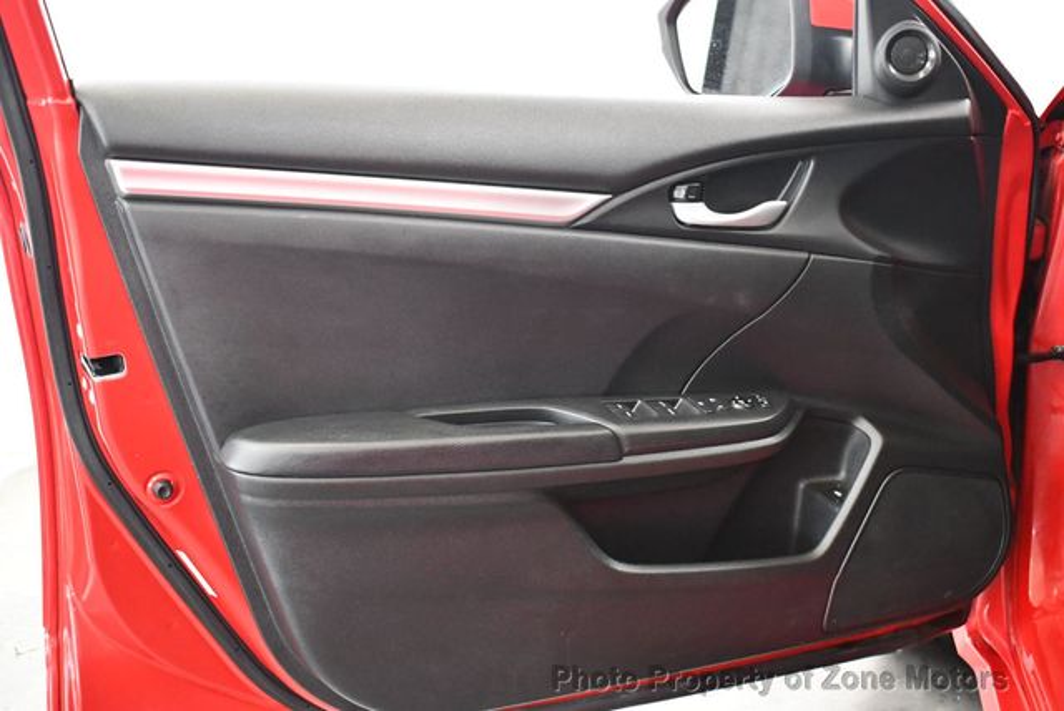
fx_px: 1420
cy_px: 356
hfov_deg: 41.1
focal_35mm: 48
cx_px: 532
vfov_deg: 28.1
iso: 3600
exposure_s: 1/60
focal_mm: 24
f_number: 4
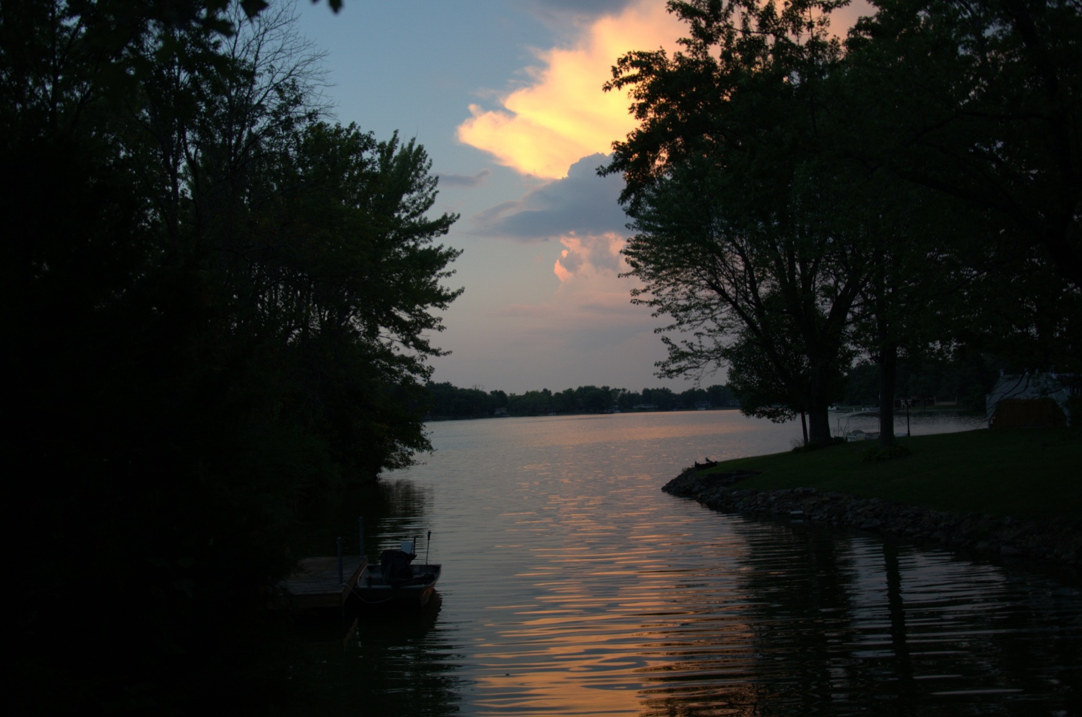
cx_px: 541
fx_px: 1170
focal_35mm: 39
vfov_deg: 34.1
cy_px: 358
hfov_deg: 49.6
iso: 640
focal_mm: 26
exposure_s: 1/60
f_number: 4
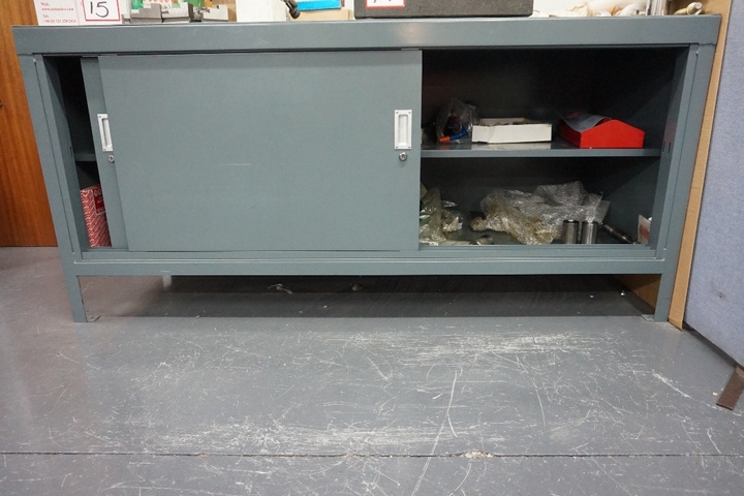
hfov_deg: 73.7
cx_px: 372
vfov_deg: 53.1
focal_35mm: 24
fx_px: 496
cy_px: 248
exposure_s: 1/125
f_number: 3.5
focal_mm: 16
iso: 3200
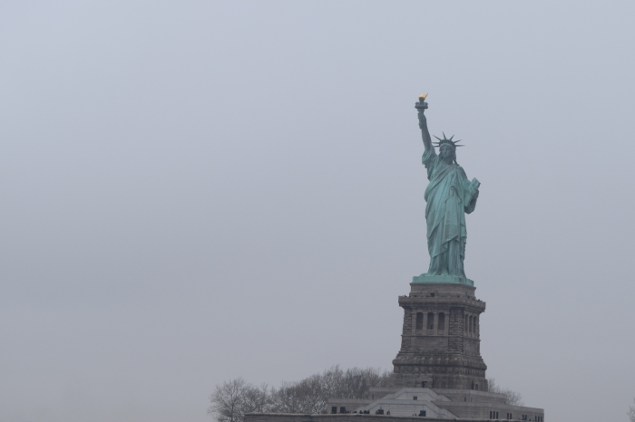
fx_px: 2128
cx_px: 444
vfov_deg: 11.3
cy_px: 243
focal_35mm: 121
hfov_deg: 16.9
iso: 200
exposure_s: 1/320
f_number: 9
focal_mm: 55
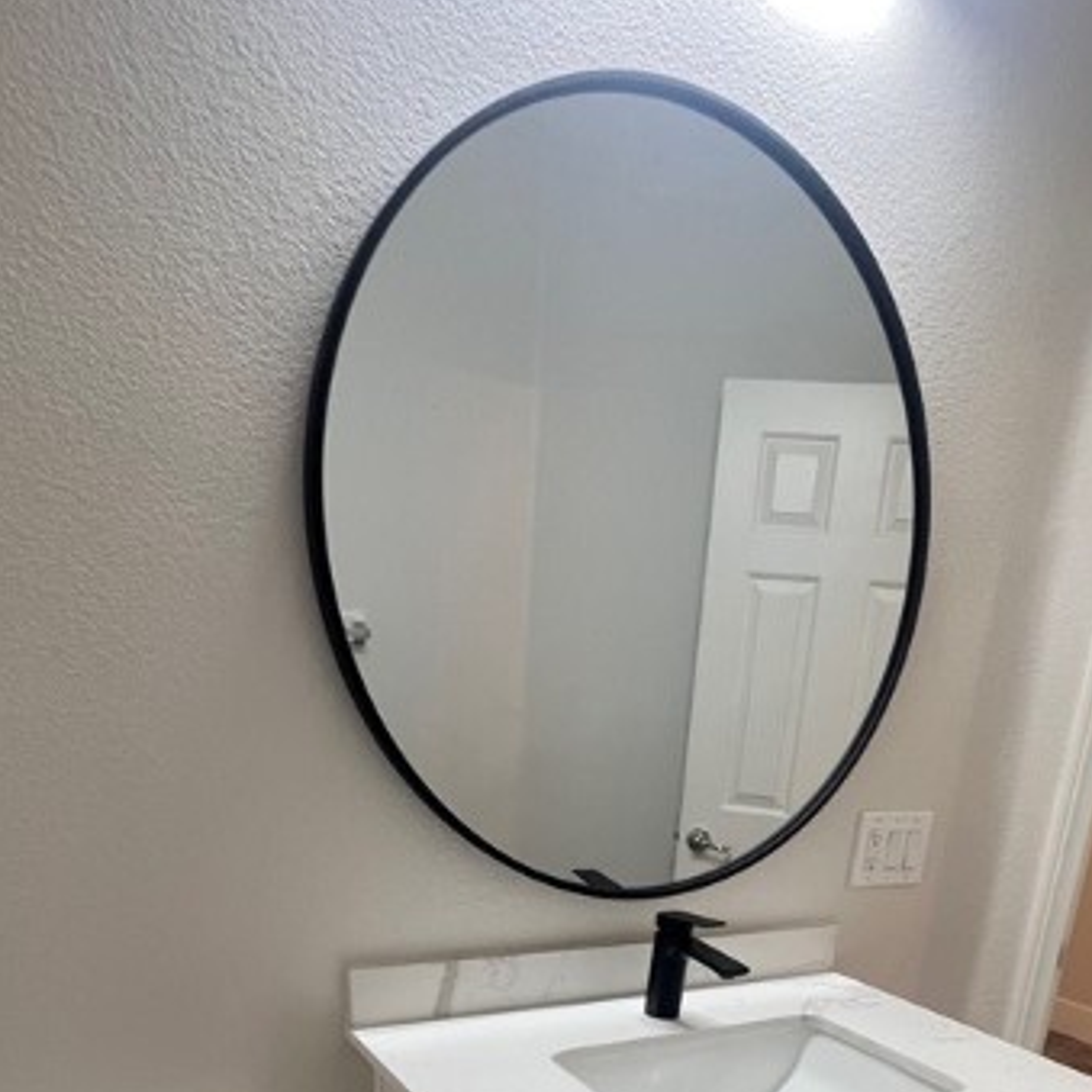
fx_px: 928
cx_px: 612
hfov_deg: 60.8
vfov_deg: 52.4
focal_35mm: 26
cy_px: 1011
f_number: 1.8
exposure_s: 1/60
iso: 125
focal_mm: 1.57
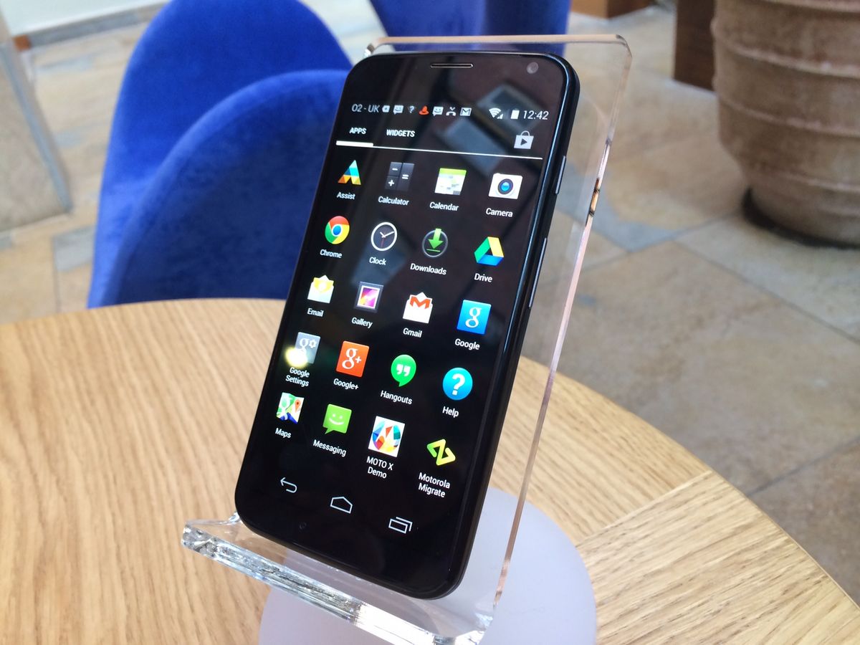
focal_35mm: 30
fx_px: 745
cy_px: 322
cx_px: 430
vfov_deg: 46.8
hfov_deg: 60.0
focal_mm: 4.12
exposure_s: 1/30
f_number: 2.2
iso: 80
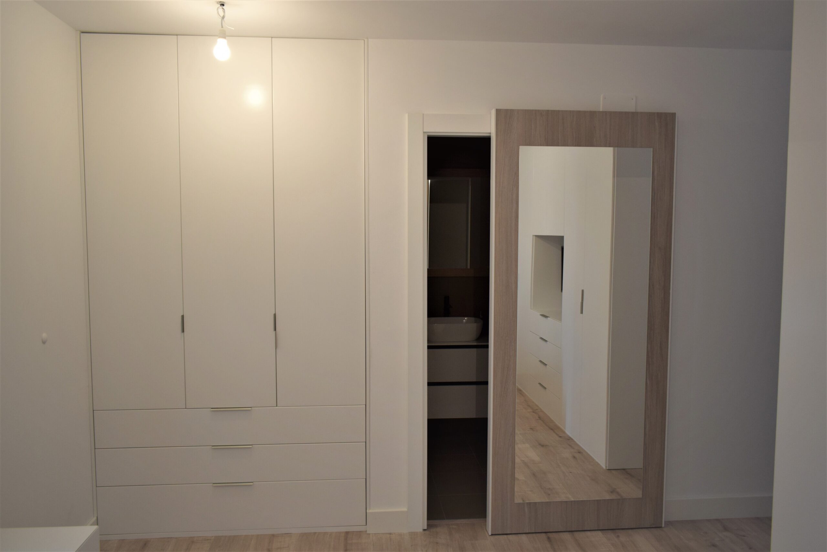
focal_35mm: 27
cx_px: 414
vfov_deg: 47.9
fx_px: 620
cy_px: 276
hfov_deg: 67.4
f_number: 3.5
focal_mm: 18
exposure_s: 1/60
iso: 400
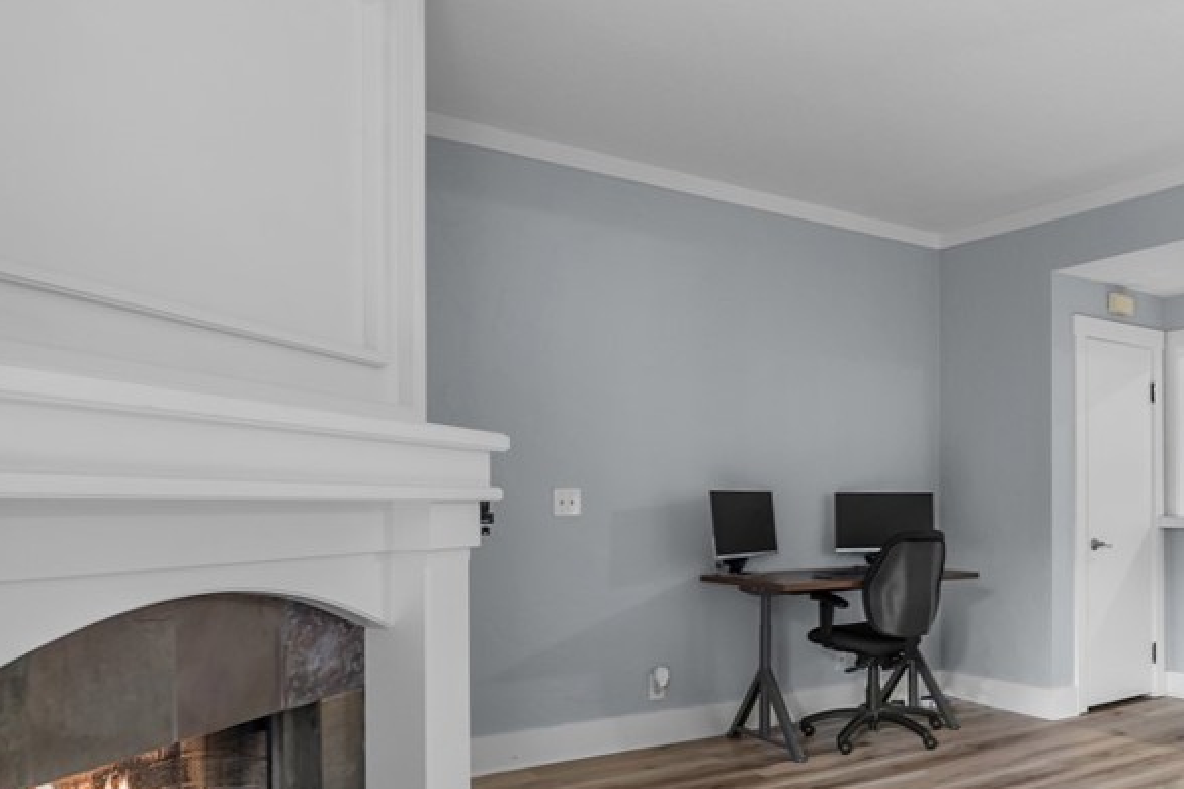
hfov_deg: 60.7
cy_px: 507
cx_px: 929
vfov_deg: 45.9
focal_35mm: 28
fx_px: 921
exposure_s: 1/1.67
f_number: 8
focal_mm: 16
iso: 640
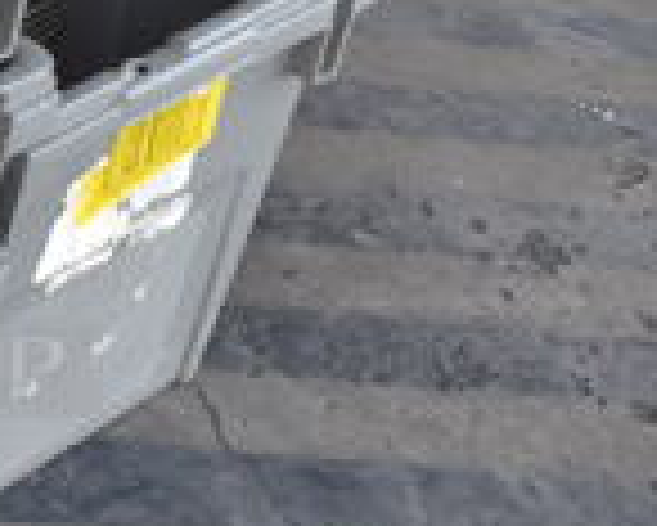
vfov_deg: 14.5
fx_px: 2063
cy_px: 180
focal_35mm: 106
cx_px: -396
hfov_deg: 16.2
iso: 320
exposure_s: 1/125
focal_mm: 18
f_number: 5.6
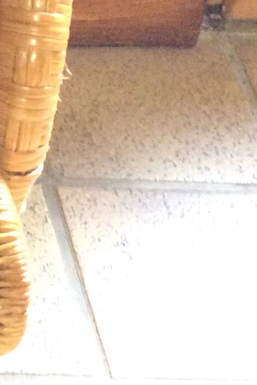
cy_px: -5
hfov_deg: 9.9
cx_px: -275
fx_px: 1360
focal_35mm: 127
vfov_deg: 15.8
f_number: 2.4
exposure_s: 1/20
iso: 320
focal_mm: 3.3
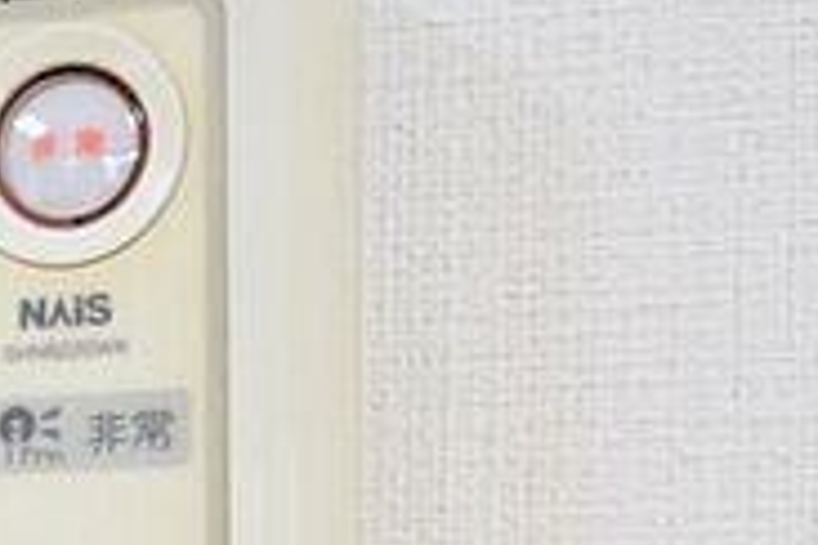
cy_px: 719
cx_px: -170
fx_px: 2386
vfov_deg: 12.6
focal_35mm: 105
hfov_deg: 18.4
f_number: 4.5
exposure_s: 1/40
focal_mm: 20
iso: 100
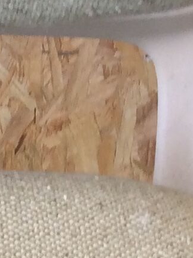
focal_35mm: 192
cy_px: 312
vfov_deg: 10.1
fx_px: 1430
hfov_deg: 7.5
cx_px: -173
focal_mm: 3.3
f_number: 2.4
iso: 32
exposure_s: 1/25
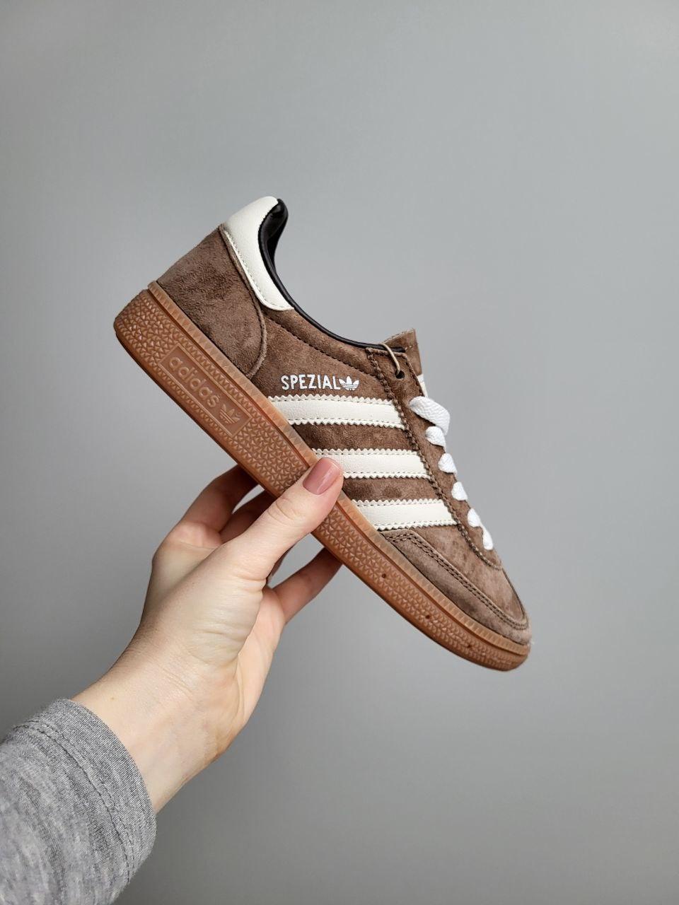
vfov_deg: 67.3
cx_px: 340
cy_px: 452
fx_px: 680
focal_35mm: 26
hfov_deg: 53.1
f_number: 1.5
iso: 100
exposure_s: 1/121
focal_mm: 5.7
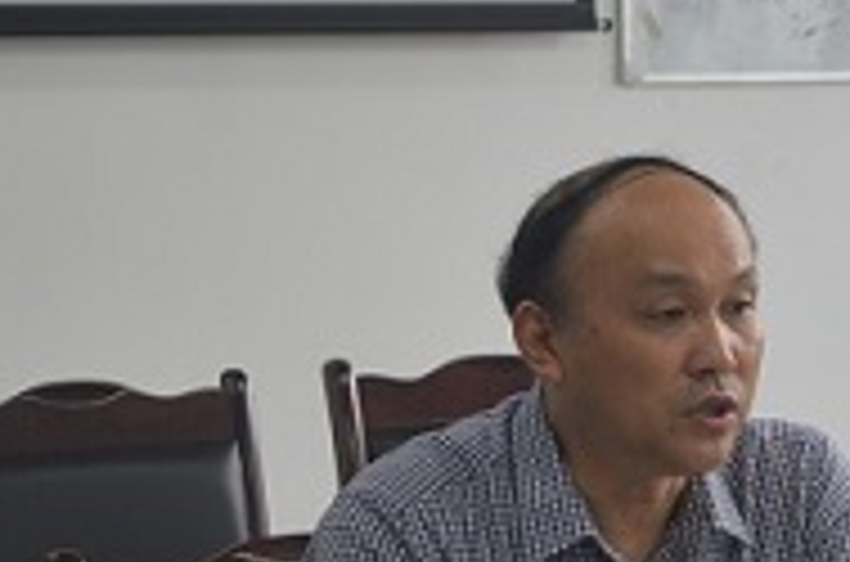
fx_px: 4200
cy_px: 317
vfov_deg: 7.7
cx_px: 962
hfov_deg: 11.4
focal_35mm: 178
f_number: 5
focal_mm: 45
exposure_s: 1/40
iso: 400
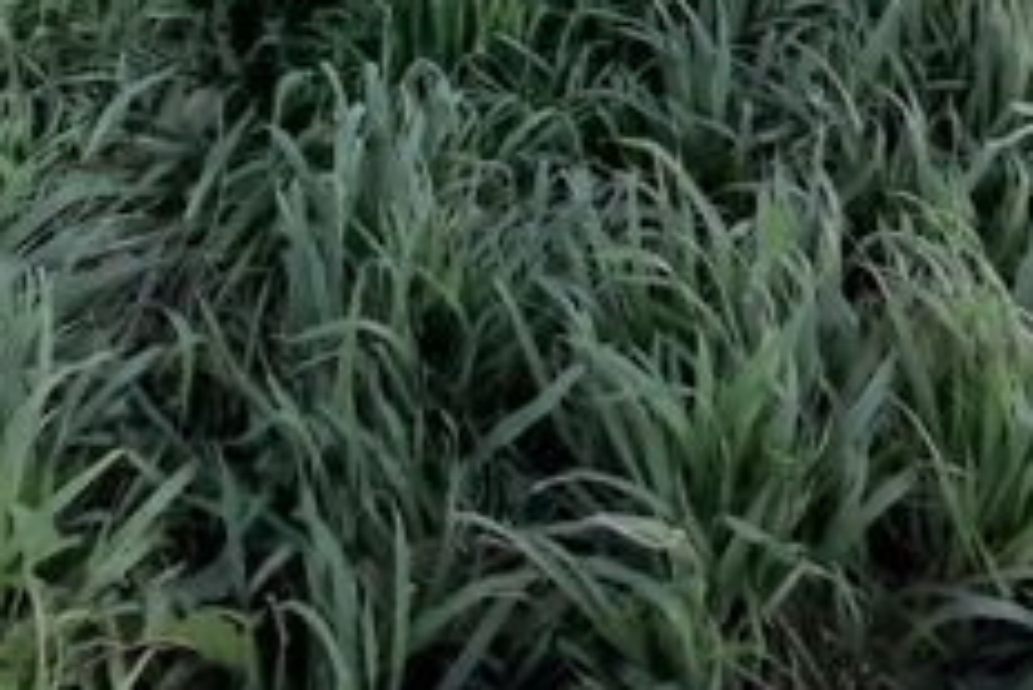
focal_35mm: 41
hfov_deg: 46.6
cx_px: 341
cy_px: -303
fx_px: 1177
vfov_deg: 25.7
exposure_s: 1/109
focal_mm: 1.42
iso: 40
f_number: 2.2
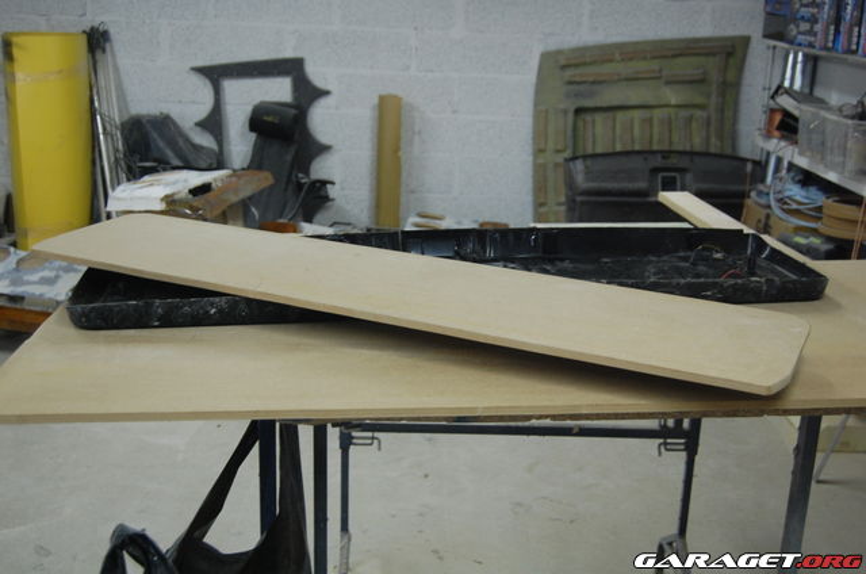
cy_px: 287
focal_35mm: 42
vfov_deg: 31.8
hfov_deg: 46.5
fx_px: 1008
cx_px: 433
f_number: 4.2
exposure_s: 1/15
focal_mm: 28
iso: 800
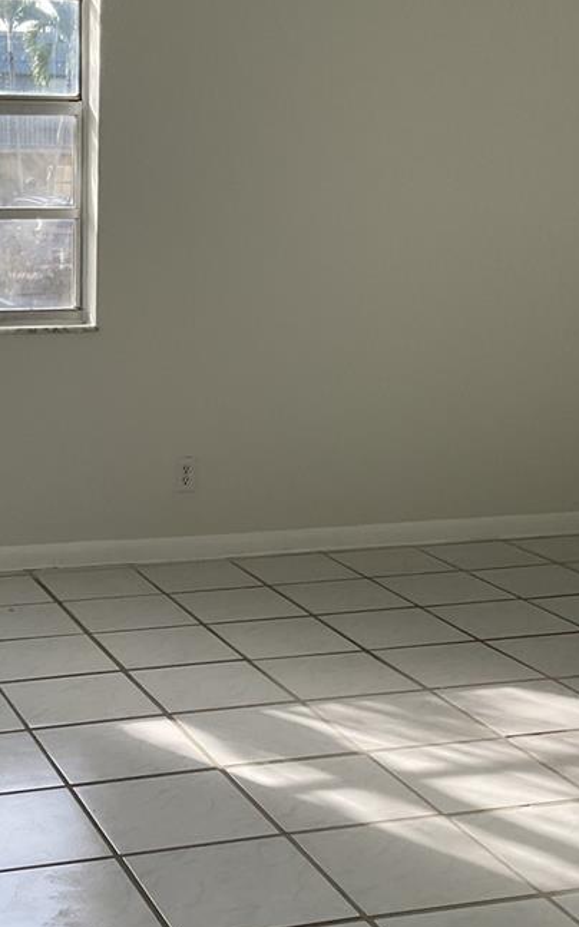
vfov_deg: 34.9
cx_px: 83
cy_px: 695
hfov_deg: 22.3
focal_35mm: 57
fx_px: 1440
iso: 16
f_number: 1.8
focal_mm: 3
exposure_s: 1/200
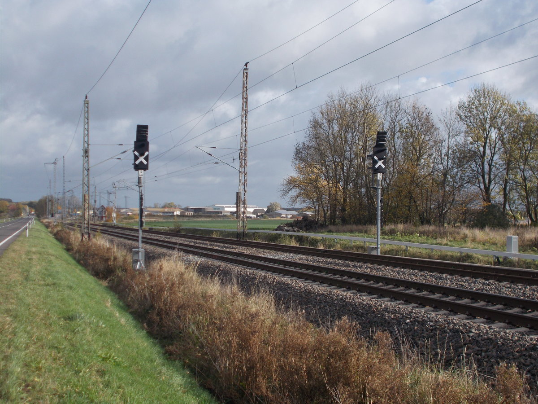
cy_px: 202
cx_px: 269
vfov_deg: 29.1
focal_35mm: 50
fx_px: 777
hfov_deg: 38.2
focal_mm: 9
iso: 80
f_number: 11.3
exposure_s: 1/80
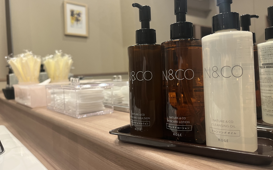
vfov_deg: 44.5
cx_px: 139
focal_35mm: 28
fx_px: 208
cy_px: 77
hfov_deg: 66.5
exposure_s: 1/60
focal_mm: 5.1
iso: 125
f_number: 1.6
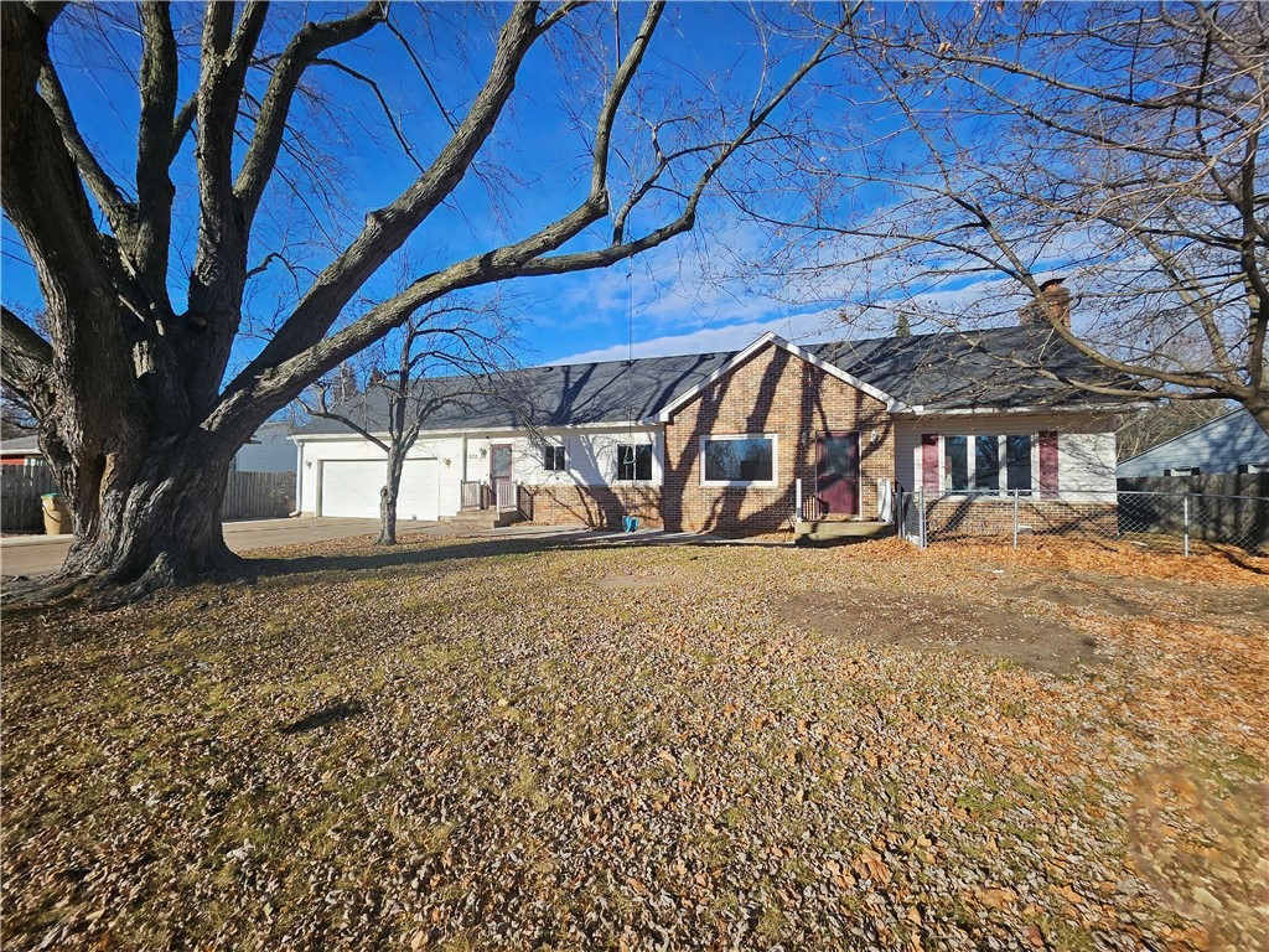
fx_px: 477
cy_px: 476
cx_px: 634
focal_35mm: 13
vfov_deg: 89.9
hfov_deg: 106.2
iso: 32
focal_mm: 1.74
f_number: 2.2
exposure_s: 1/1111
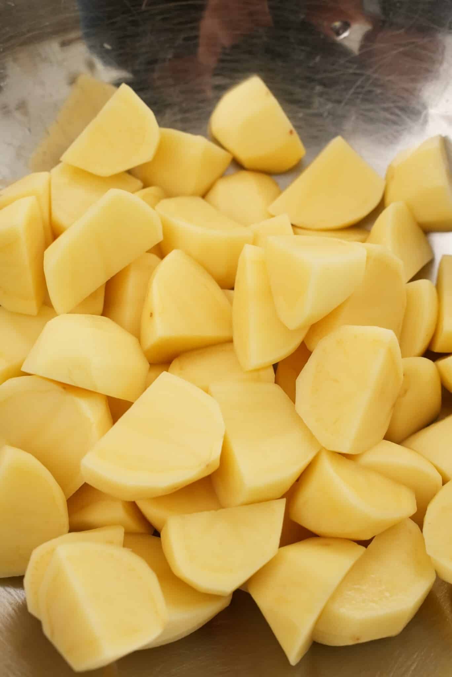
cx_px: 226
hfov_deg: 32.1
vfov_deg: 46.6
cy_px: 338
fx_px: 786
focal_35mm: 42
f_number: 9
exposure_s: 1/200
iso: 4000
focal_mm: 41.8
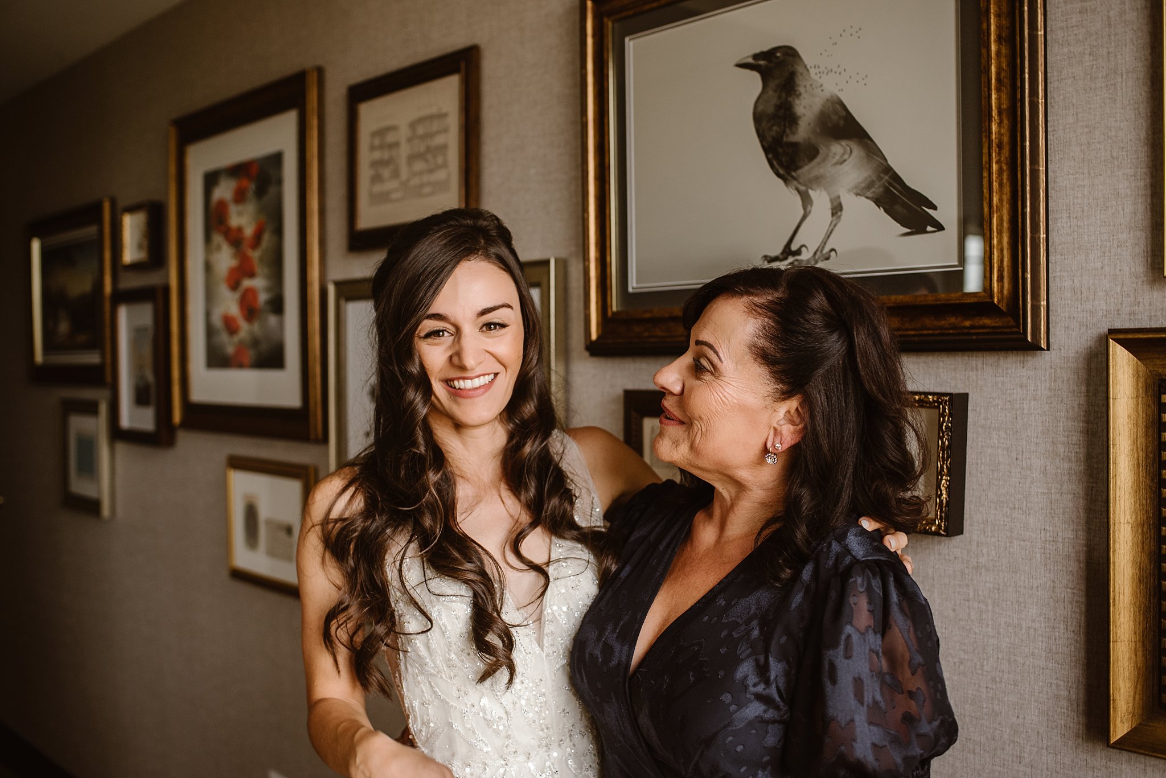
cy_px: 389
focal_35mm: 35
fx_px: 1134
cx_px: 583
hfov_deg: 54.4
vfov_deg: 37.9
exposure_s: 1/500
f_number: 2.5
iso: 250
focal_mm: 35
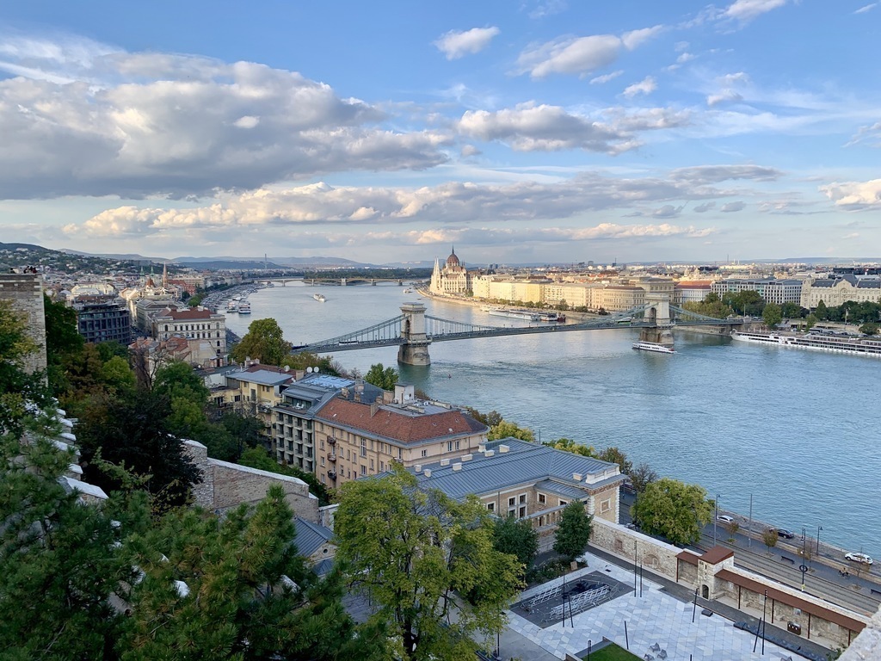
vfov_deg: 53.1
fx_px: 662
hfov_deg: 67.3
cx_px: 440
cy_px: 330
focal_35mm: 26
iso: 25
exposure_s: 1/1088
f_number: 1.8
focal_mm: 4.25
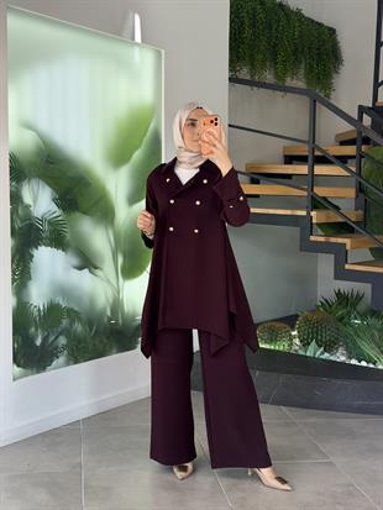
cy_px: 255
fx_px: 708
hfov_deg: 30.3
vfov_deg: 39.6
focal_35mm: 48
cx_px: 192
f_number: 1.78
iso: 64
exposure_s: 1/484
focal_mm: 6.76
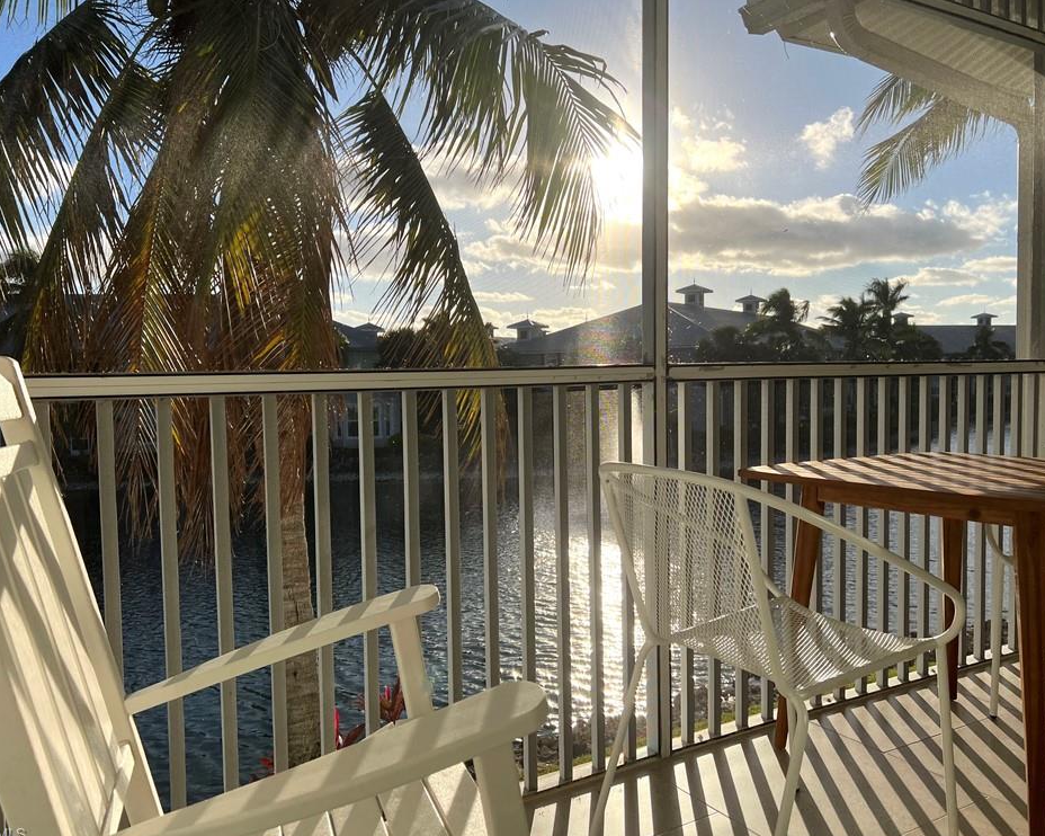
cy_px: 412
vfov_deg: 51.5
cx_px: 519
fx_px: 866
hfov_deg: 62.2
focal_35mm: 28
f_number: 1.5
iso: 50
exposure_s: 1/5587
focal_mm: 5.7
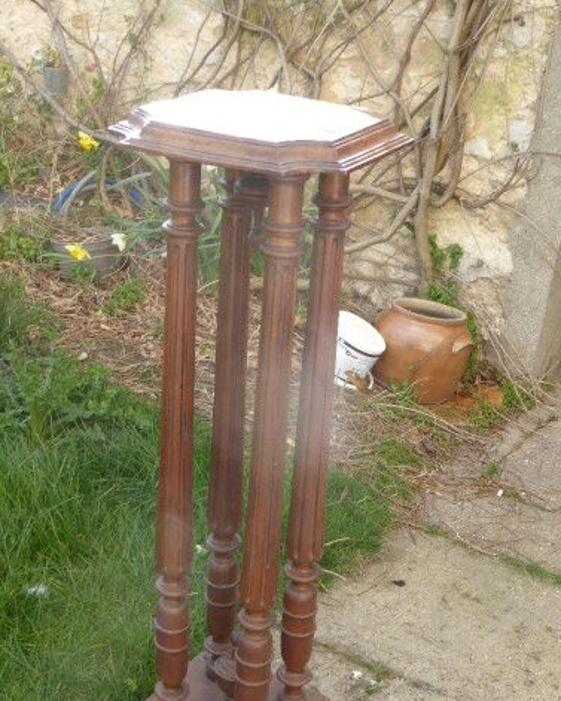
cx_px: 263
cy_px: 423
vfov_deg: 32.9
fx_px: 1183
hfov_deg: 26.7
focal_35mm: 57
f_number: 3.9
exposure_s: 1/125
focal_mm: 7.4
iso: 100
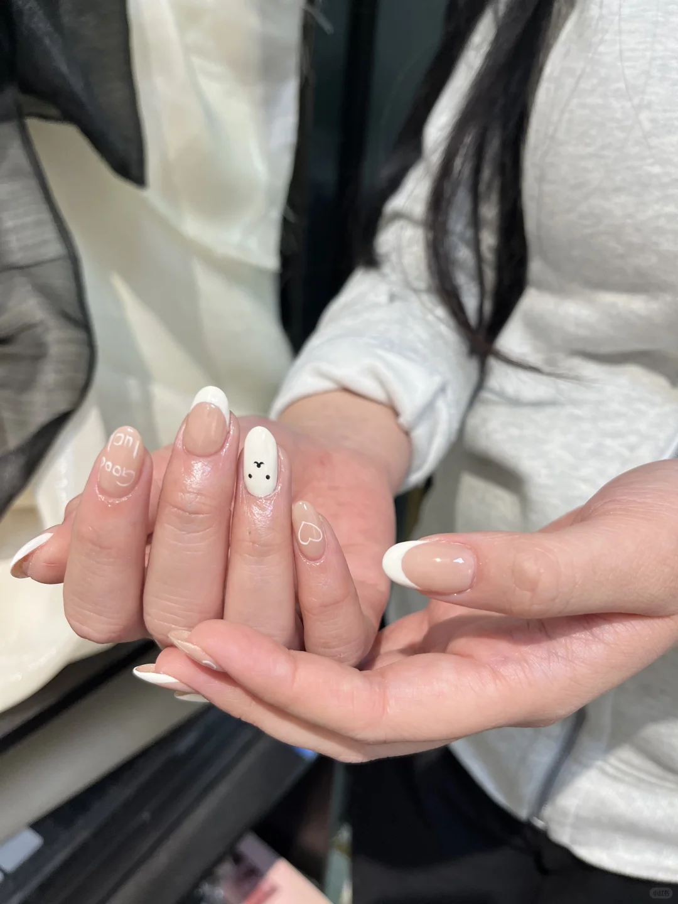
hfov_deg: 53.1
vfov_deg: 67.3
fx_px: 679
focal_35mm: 26
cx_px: 339
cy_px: 452
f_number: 1.6
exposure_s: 1/100
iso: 125
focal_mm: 5.1
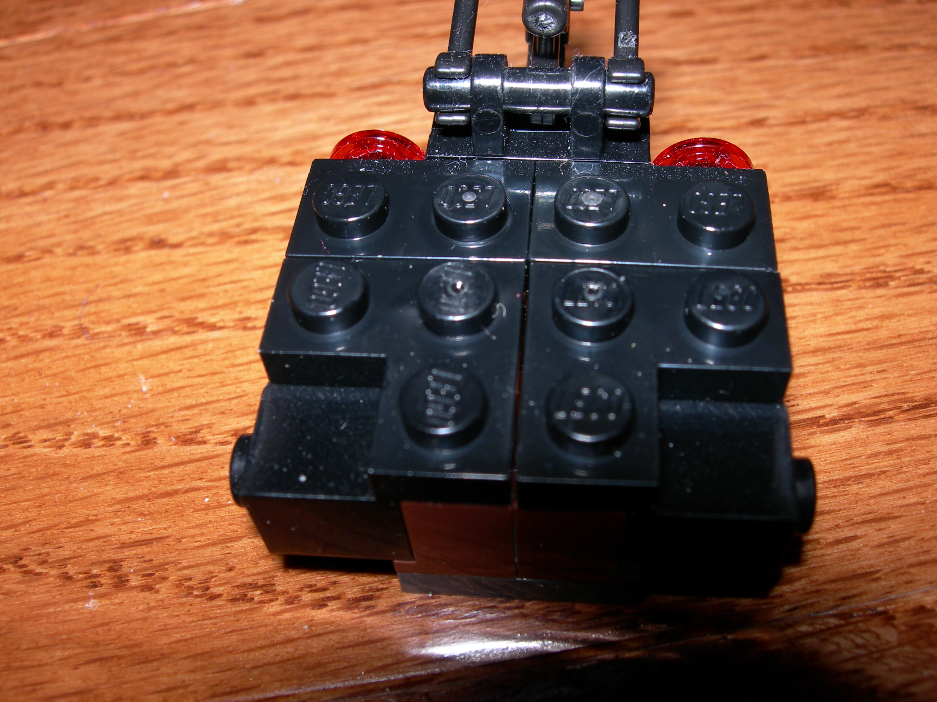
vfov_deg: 37.7
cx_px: 468
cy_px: 351
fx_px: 1029
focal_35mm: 38
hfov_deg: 49.0
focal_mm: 7.8
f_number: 4.8
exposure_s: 1/60.1
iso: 50
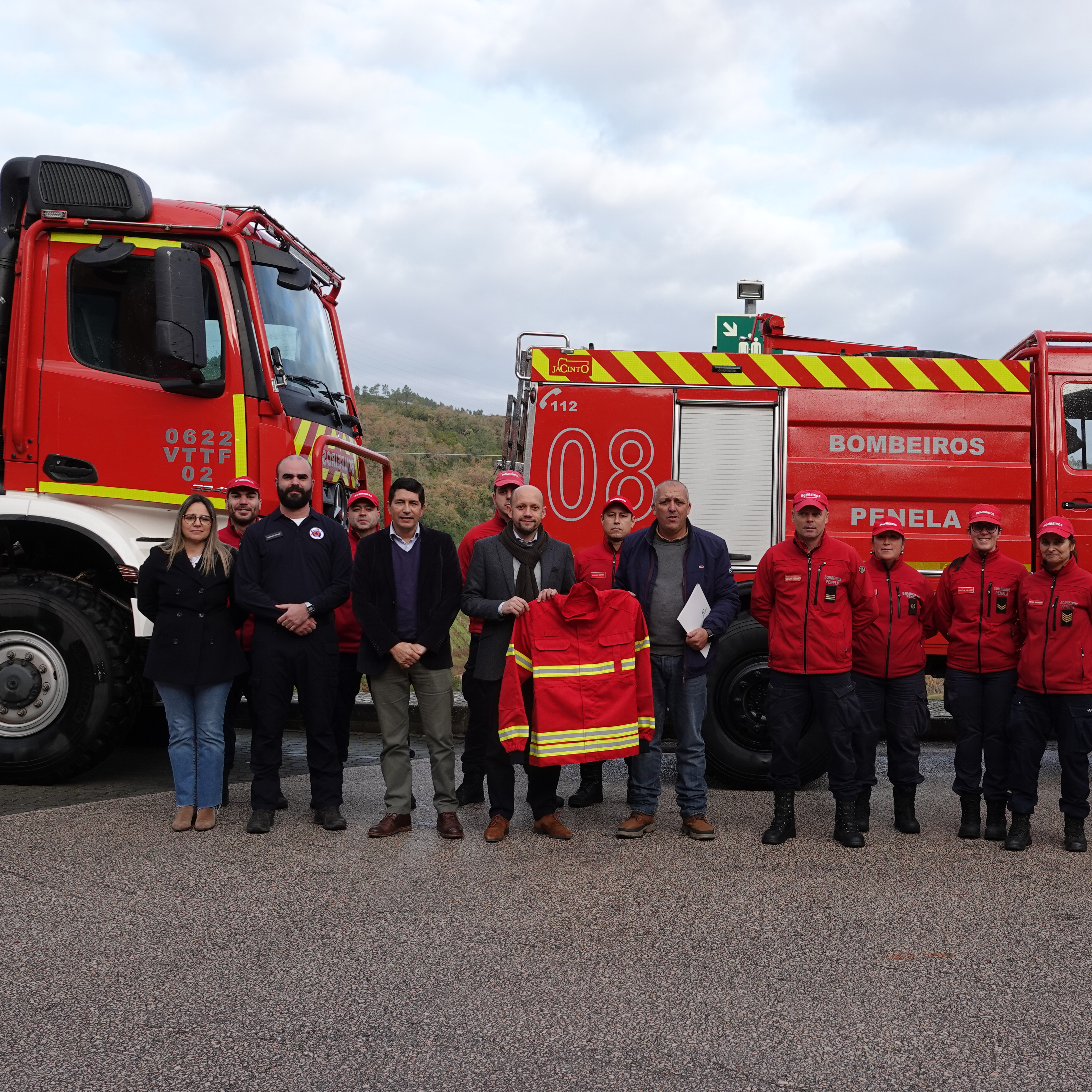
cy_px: 530
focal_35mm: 41
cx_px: 757
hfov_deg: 40.3
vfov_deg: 40.9
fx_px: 1463
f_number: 4
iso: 100
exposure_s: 1/320
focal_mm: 11.26
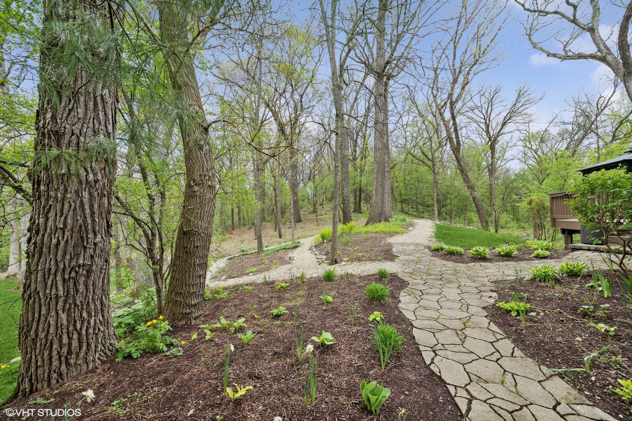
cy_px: 210
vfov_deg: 81.2
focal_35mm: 14
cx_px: 316
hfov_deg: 104.3
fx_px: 246
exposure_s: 1/80
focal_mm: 14
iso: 200
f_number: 8
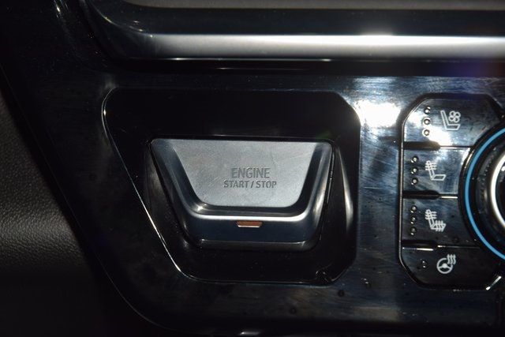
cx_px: 252
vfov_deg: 13.0
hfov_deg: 19.5
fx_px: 1473
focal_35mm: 105
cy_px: 168
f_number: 8
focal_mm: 70
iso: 100
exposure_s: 1/125
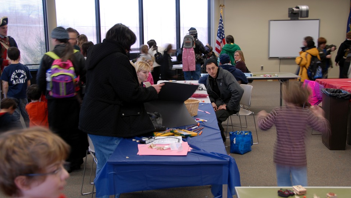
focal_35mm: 43
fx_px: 400
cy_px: 99
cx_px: 181
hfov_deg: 47.3
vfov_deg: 27.7
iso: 100
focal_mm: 26
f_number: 4
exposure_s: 1/8
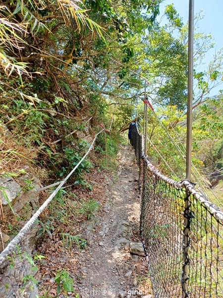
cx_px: 112
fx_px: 215
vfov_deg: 69.4
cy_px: 149
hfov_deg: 54.9
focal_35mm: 25
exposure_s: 1/121
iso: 32
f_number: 1.8
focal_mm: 4.6
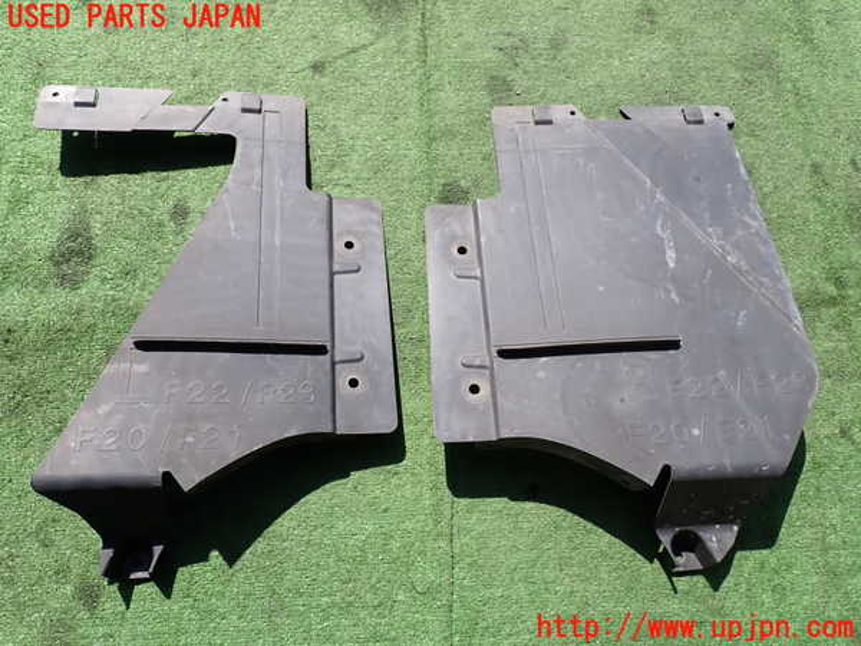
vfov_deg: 54.9
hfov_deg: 69.4
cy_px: 323
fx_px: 622
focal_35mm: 25
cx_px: 430
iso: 100
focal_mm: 4.5
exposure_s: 1/125
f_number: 8
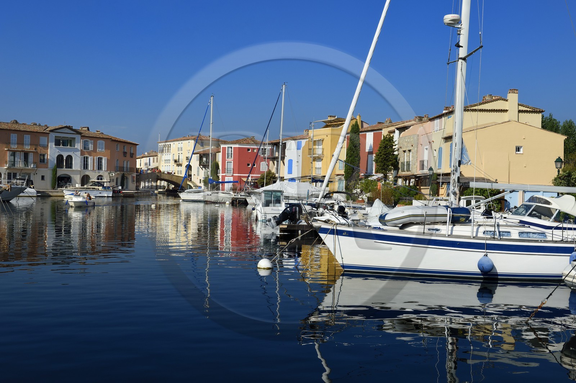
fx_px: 639
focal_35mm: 40
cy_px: 192
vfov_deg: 33.3
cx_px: 288
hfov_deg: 48.5
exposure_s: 1/250
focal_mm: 40
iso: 200
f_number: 16
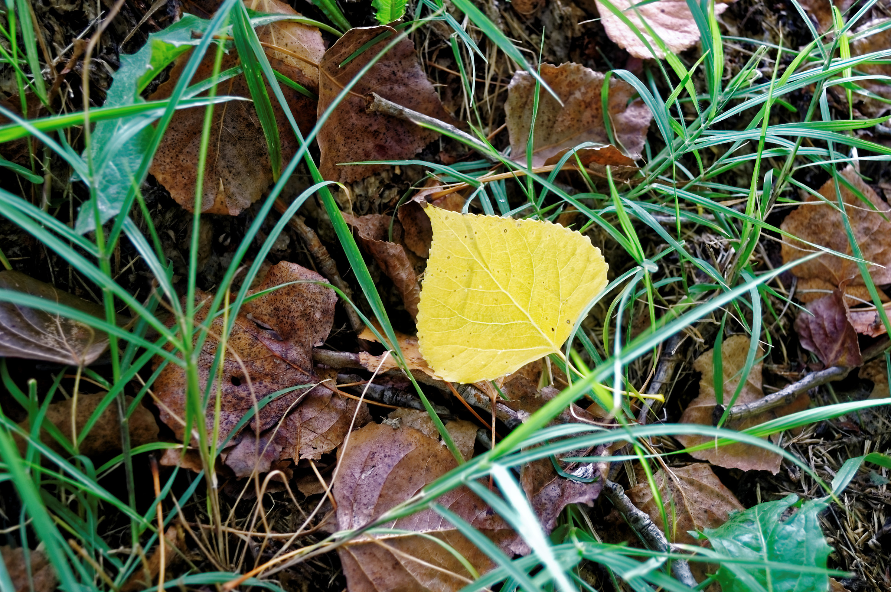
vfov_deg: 28.0
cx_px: 446
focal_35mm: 48
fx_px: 1187
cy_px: 296
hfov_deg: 41.2
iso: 200
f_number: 4.8
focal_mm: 32
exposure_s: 1/50
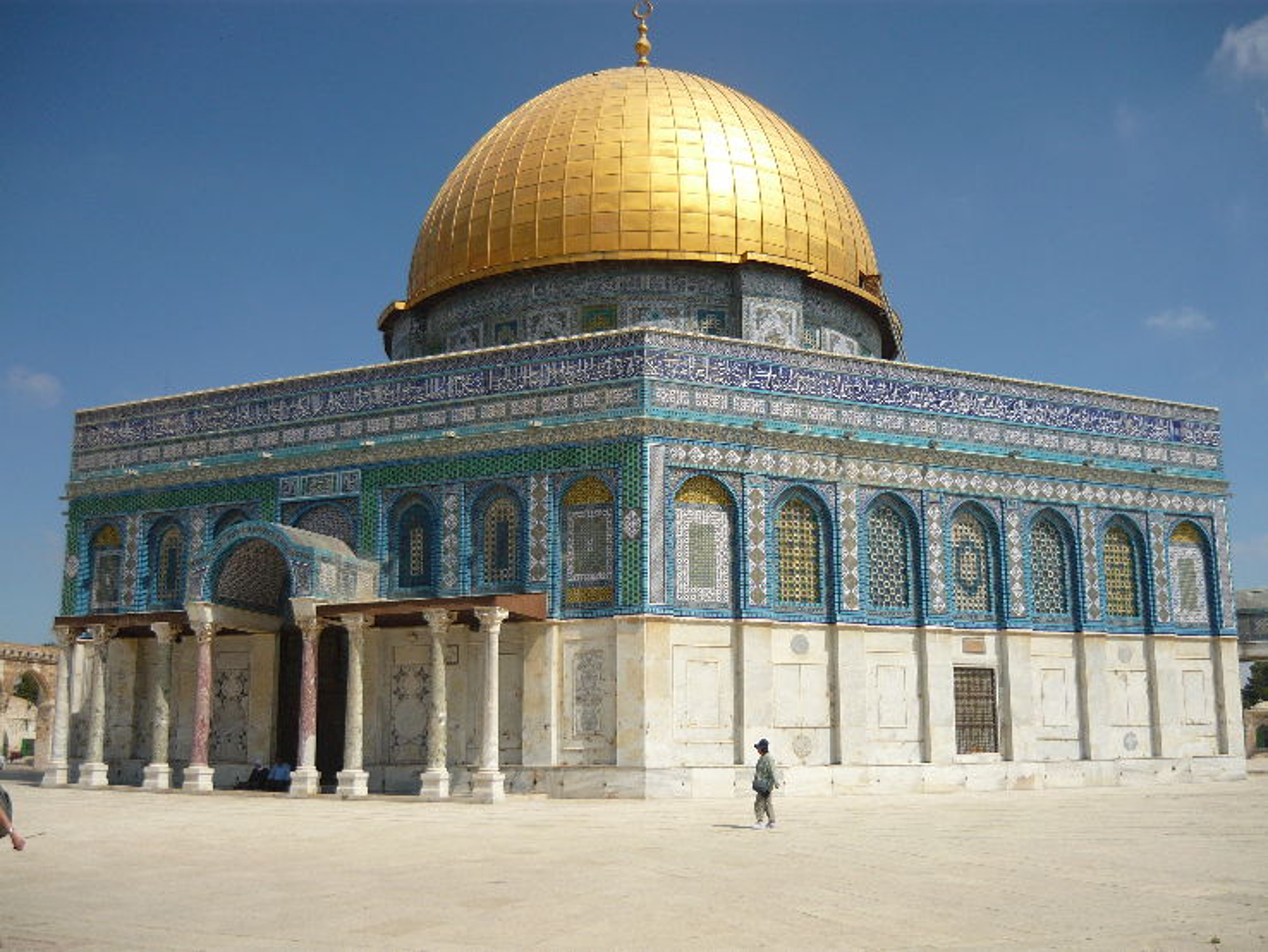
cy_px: 476
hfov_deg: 55.3
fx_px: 1209
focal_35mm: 33
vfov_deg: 43.0
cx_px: 634
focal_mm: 5.5
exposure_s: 1/320
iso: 100
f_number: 8
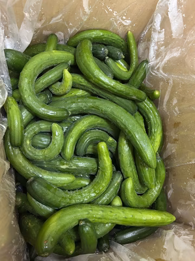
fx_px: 195
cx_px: 98
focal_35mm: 26
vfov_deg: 67.3
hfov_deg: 53.1
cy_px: 130
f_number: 1.5
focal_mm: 5.7
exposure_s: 1/30
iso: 500
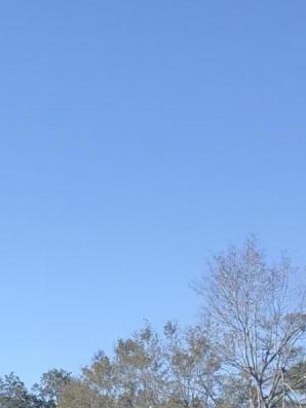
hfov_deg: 10.5
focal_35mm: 141
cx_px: 128
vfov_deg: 12.2
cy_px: 856
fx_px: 1661
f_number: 1.8
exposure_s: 1/1244
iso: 20
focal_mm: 3.99
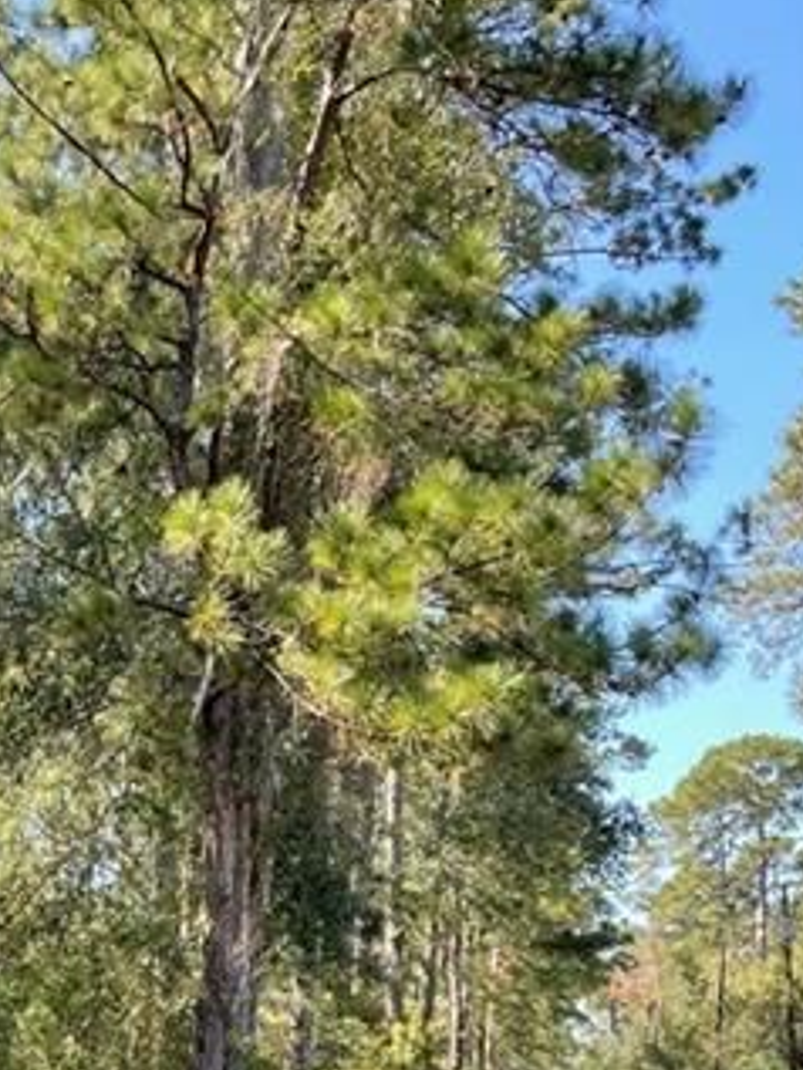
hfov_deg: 21.7
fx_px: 1947
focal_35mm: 63
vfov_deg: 28.1
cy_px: 1161
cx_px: -148
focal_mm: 4.2
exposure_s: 1/306
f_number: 1.6
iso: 32
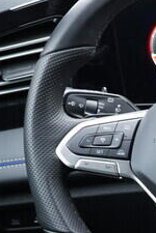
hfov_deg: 7.3
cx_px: 486
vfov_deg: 12.3
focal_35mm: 164
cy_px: 267
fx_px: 1066
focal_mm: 24
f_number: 2.8
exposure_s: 1/40
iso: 400
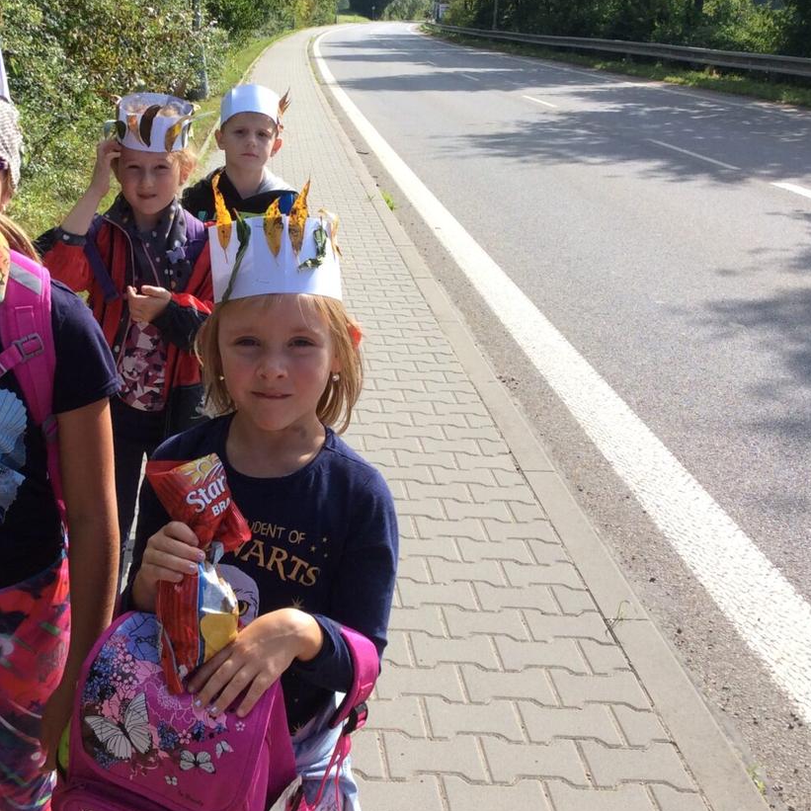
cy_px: 329
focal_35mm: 46
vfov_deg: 36.7
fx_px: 1219
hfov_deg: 36.1
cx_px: 217
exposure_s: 1/784
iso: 32
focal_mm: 3.3
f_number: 2.4
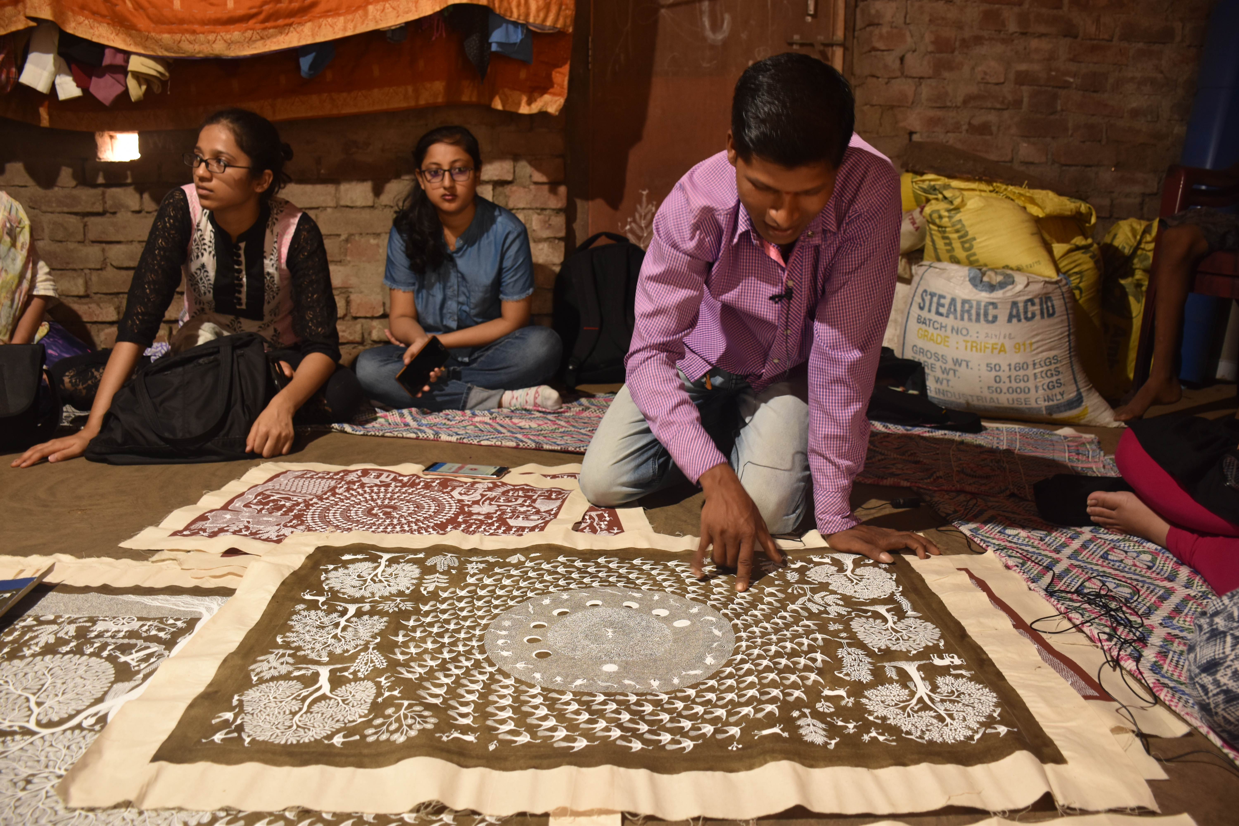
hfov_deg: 67.4
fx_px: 929
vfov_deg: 47.9
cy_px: 413
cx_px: 620
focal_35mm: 27
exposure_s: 1/6
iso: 400
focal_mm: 18
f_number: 4
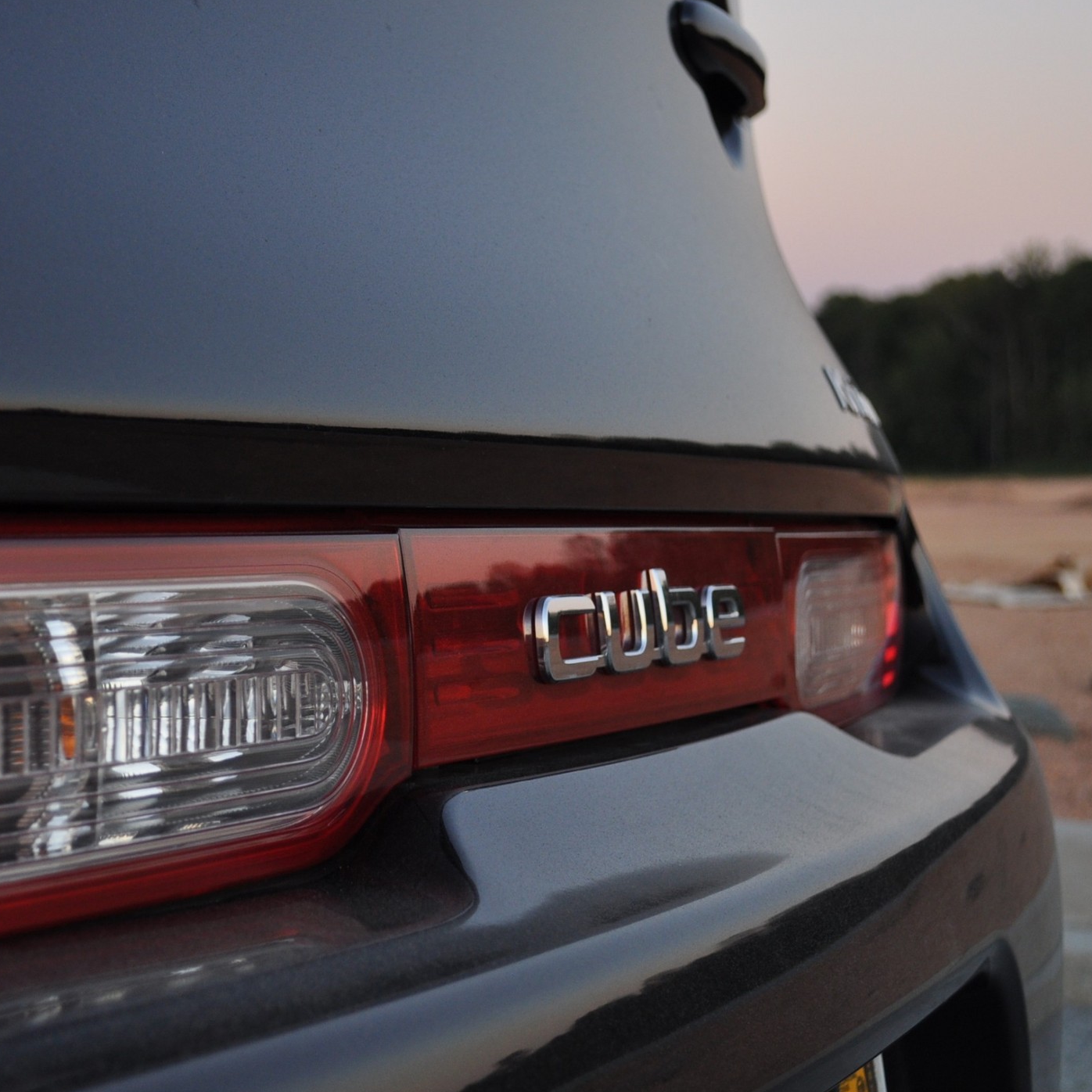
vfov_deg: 23.7
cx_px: 329
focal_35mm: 73
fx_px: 2605
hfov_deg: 23.5
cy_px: 521
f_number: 4.8
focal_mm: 32
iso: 400
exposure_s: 1/60
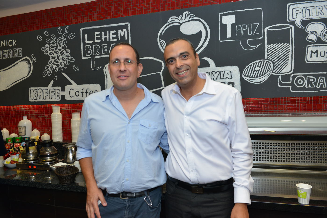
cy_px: 109
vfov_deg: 46.4
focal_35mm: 28
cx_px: 164
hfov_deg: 65.5
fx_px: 254
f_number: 5
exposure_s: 1/160
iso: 1250
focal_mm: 28
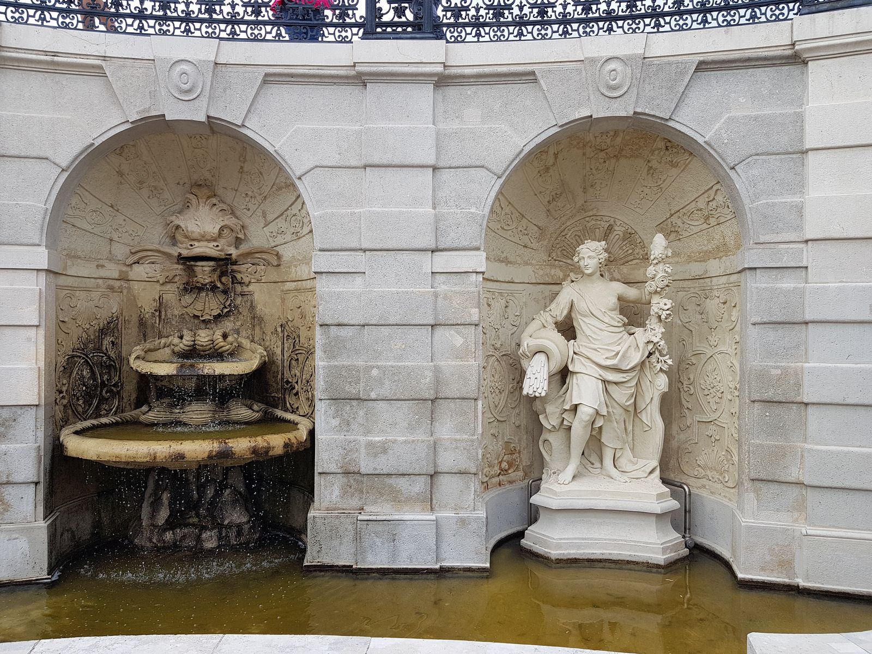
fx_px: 655
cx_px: 436
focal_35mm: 26
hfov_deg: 67.3
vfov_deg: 53.1
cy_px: 327
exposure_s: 1/1002
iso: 50
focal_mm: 4.2
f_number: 1.7
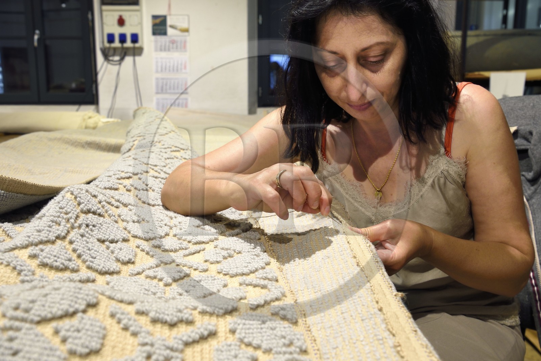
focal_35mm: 32
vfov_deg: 41.1
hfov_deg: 58.7
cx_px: 270
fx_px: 481
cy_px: 180
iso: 800
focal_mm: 32
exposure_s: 1/30
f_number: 7.1
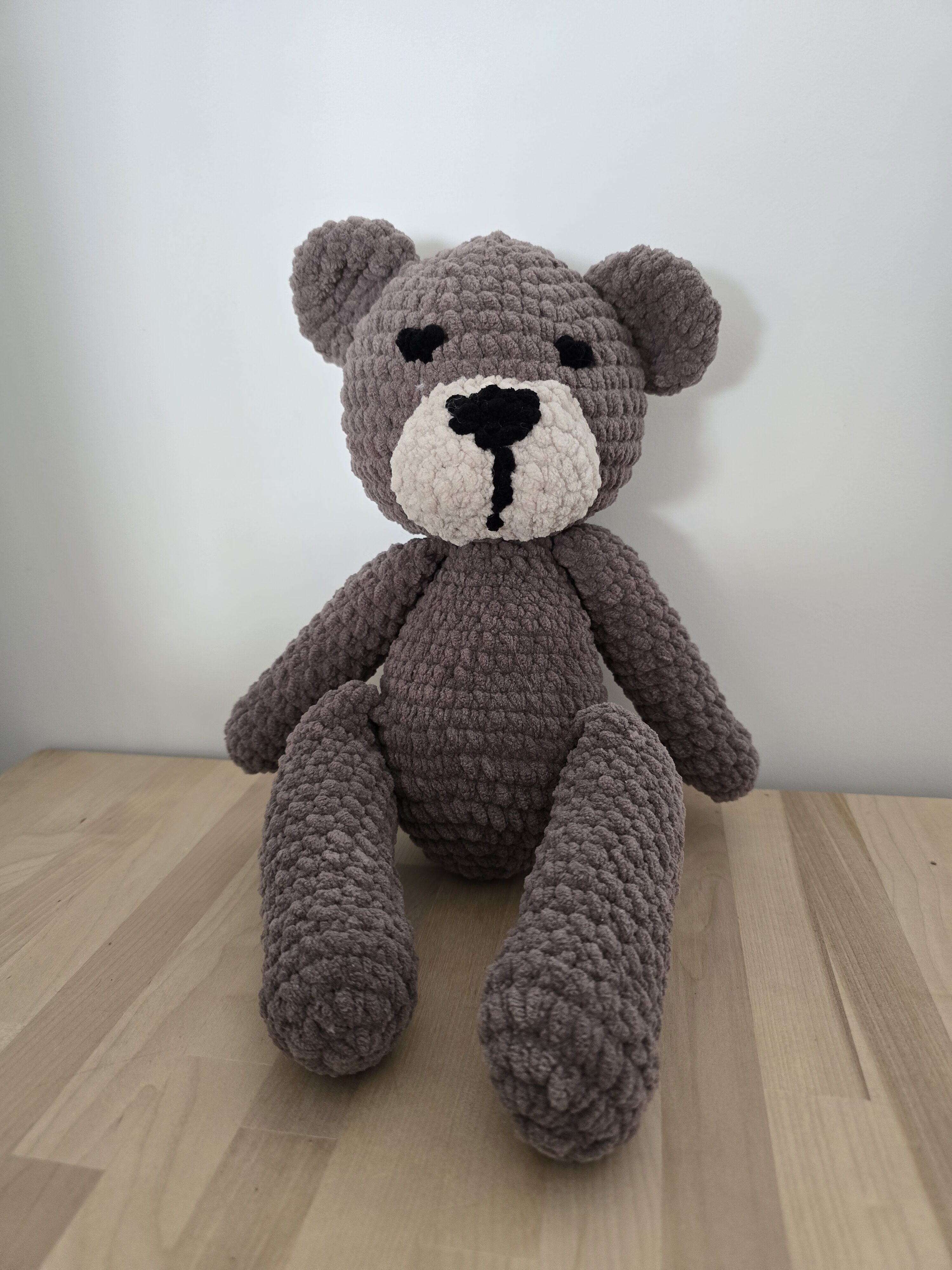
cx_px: 476
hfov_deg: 58.9
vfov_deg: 73.9
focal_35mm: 23
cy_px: 635
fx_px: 843
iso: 320
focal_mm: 6.3
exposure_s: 1/120
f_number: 1.7
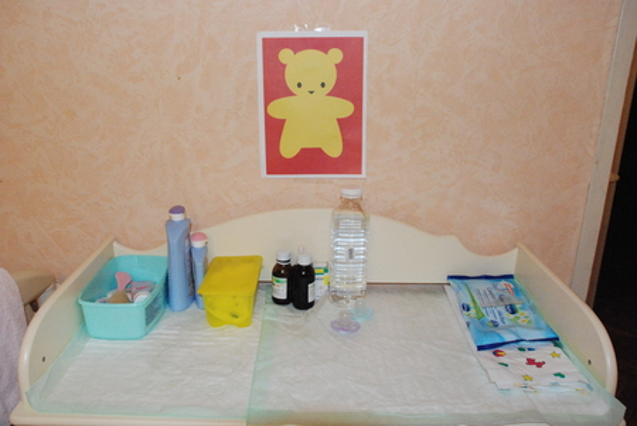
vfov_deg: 43.7
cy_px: 213
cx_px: 318
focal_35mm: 30
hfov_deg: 61.9
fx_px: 531
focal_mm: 20
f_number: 7.1
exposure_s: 1/60
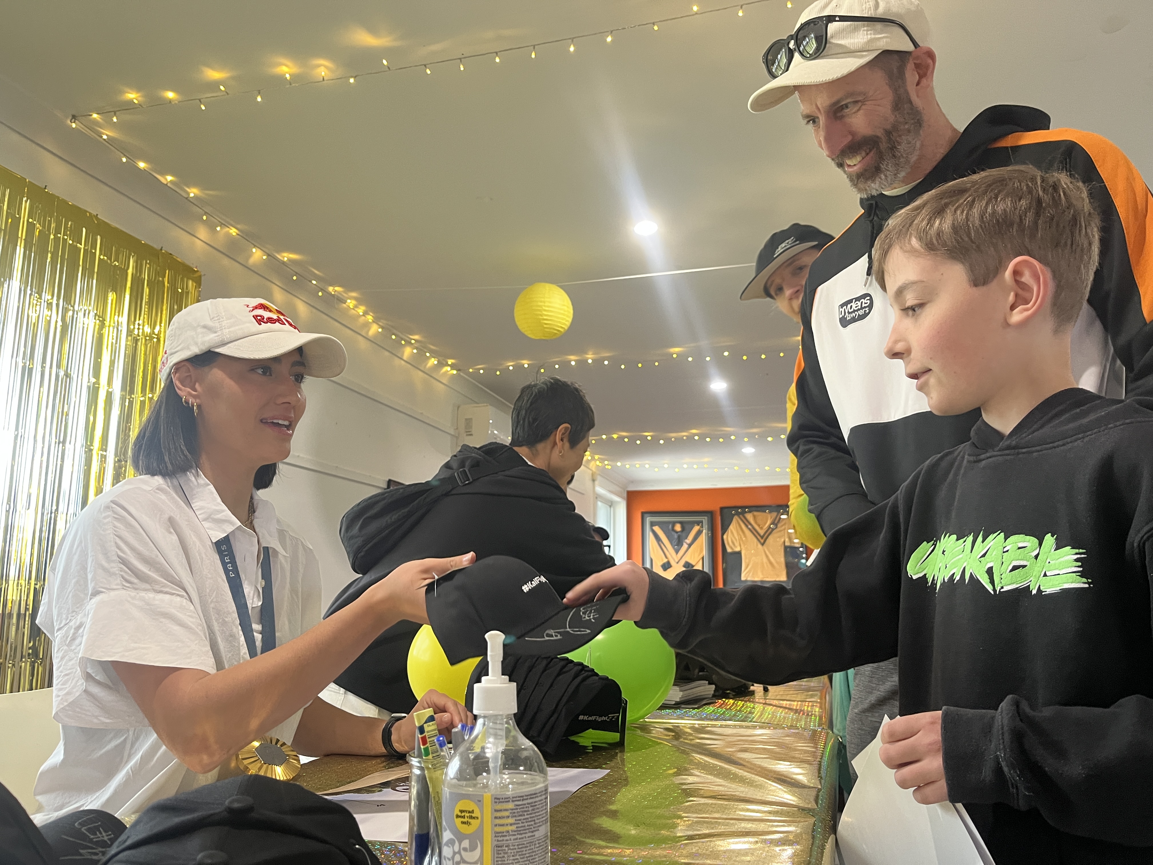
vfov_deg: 53.1
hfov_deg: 67.3
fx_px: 866
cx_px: 576
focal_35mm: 26
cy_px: 432
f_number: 1.6
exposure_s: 1/50
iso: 200
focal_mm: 5.1
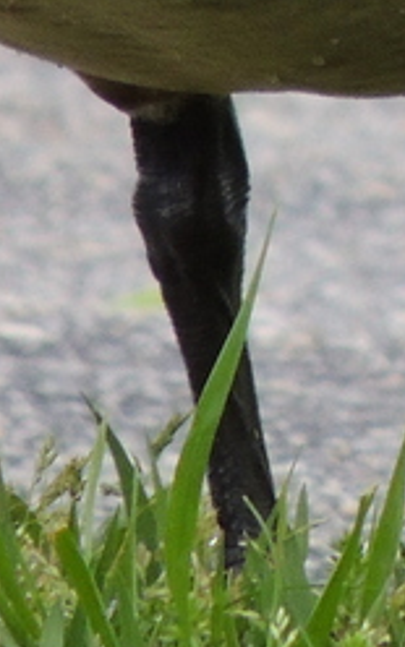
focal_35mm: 5482
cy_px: -548
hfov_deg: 0.2
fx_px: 96813
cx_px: 763
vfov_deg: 0.4
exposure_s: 1/400
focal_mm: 180
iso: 400
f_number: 5.9
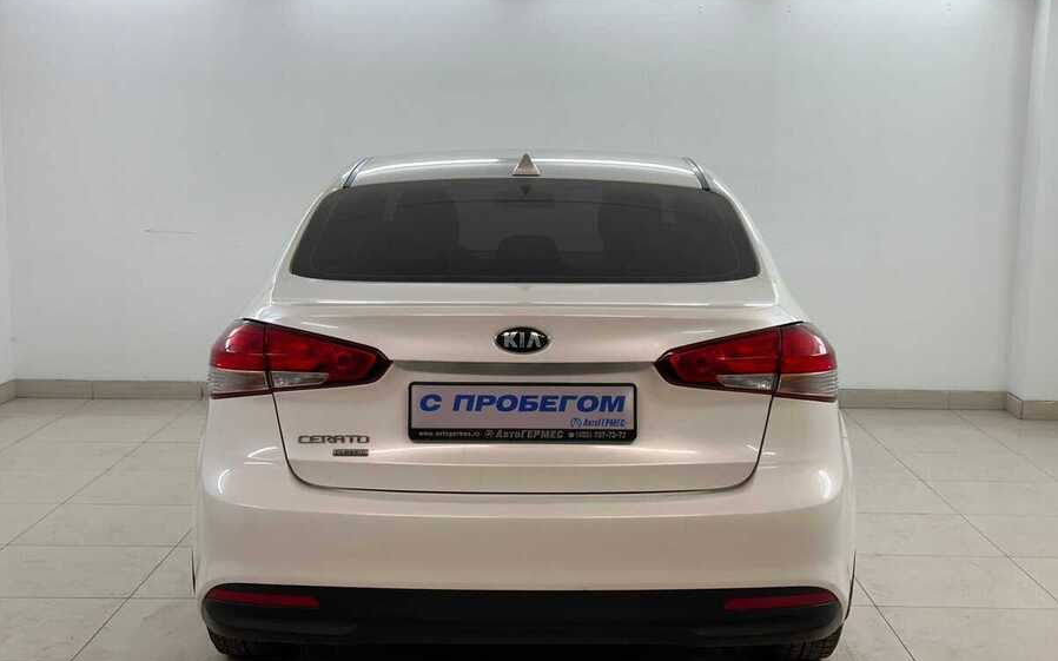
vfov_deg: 25.3
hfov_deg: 39.6
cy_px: 365
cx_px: 529
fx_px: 1470
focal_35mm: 51
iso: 50
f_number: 1.78
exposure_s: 1/100
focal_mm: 6.86
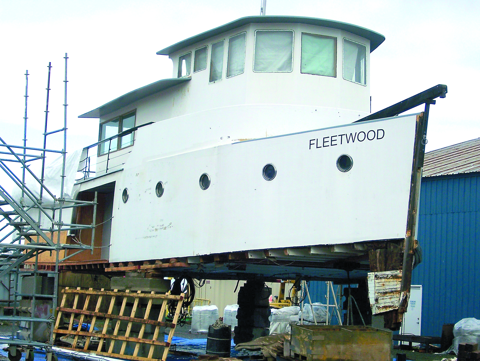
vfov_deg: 17.0
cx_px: 240
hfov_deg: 22.5
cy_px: 180
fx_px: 1207
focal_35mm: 87
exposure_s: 1/320
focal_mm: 14.5
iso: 80
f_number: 4.3
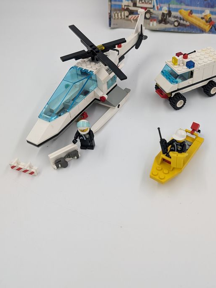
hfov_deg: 39.9
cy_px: 108
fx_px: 291
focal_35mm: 35
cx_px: 155
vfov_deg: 52.0
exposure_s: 1/40.7
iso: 36
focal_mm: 6.9
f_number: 1.68
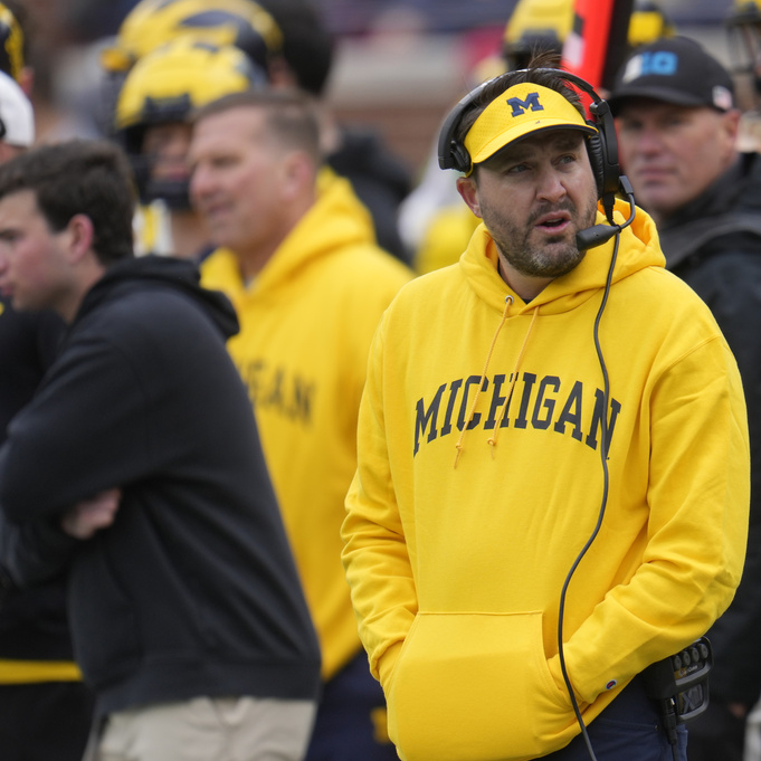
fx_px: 17808
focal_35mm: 716
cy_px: 380
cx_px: 554
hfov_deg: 2.4
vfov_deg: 2.4
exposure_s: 1/1600
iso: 400
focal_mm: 560
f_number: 4
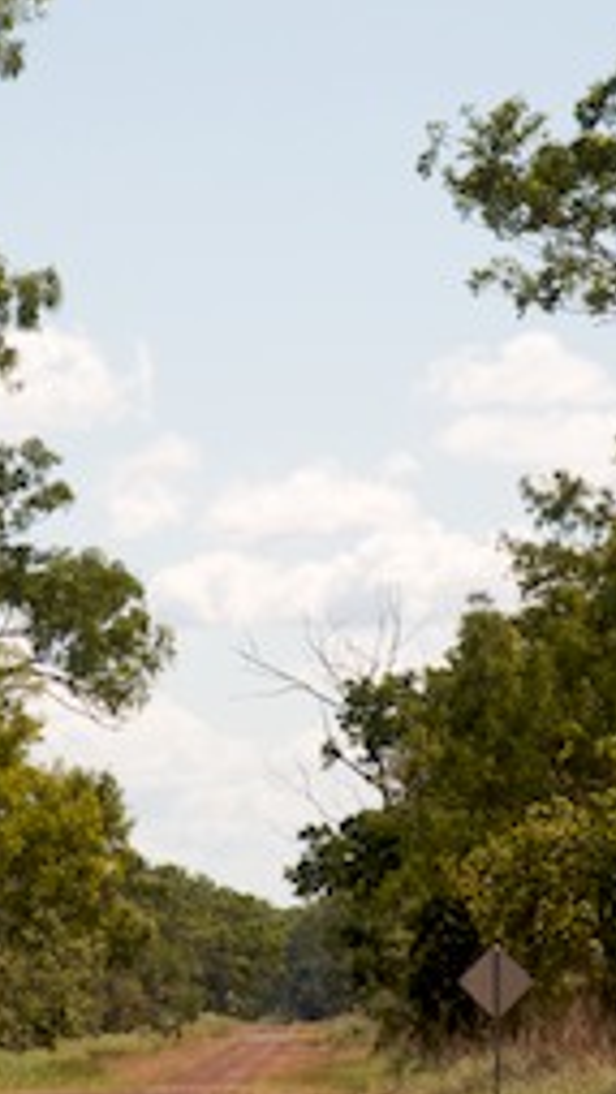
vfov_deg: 6.8
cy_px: 530
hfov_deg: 3.9
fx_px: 9148
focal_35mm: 315
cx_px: 211
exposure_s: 1/500
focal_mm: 85
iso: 320
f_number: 11
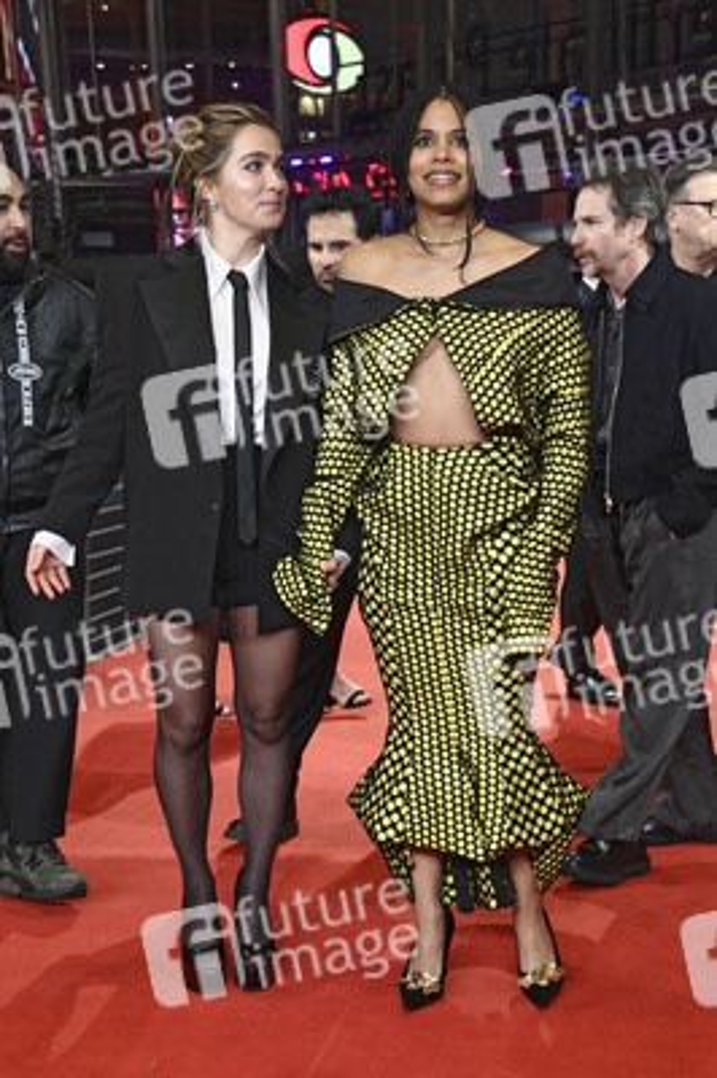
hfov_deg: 24.6
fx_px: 1646
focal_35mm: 55
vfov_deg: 36.3
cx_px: 358
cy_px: 539
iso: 5000
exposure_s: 1/250
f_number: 5.6
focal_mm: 55
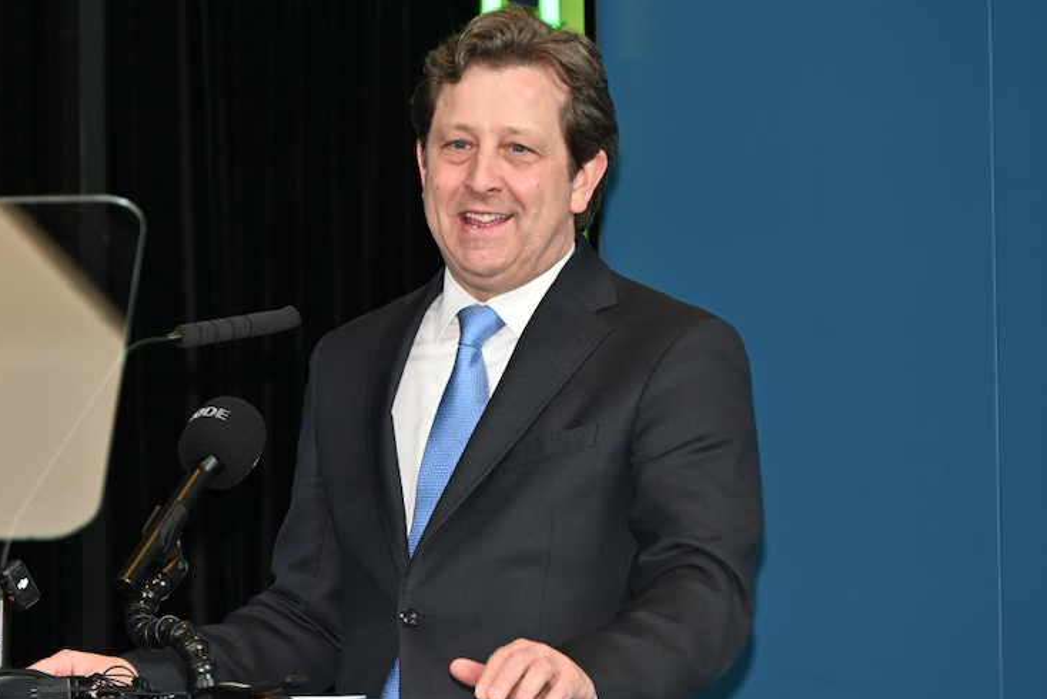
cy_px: 422
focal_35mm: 314
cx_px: 311
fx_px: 9135
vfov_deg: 4.4
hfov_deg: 6.6
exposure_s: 1/50
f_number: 6.3
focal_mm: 180
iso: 400
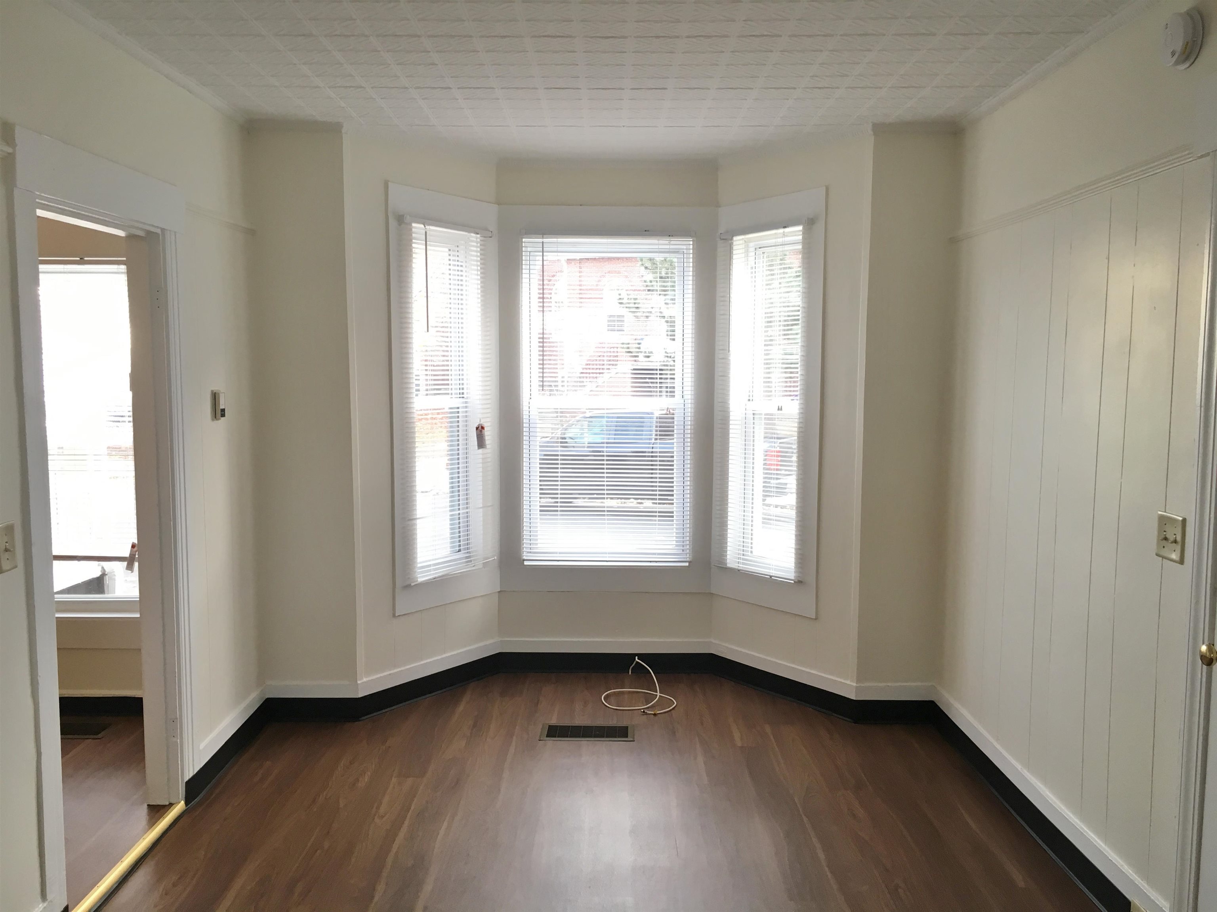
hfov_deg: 61.7
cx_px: 608
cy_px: 456
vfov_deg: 48.2
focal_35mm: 29
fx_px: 1020
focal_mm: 4.15
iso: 50
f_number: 2.2
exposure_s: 1/30
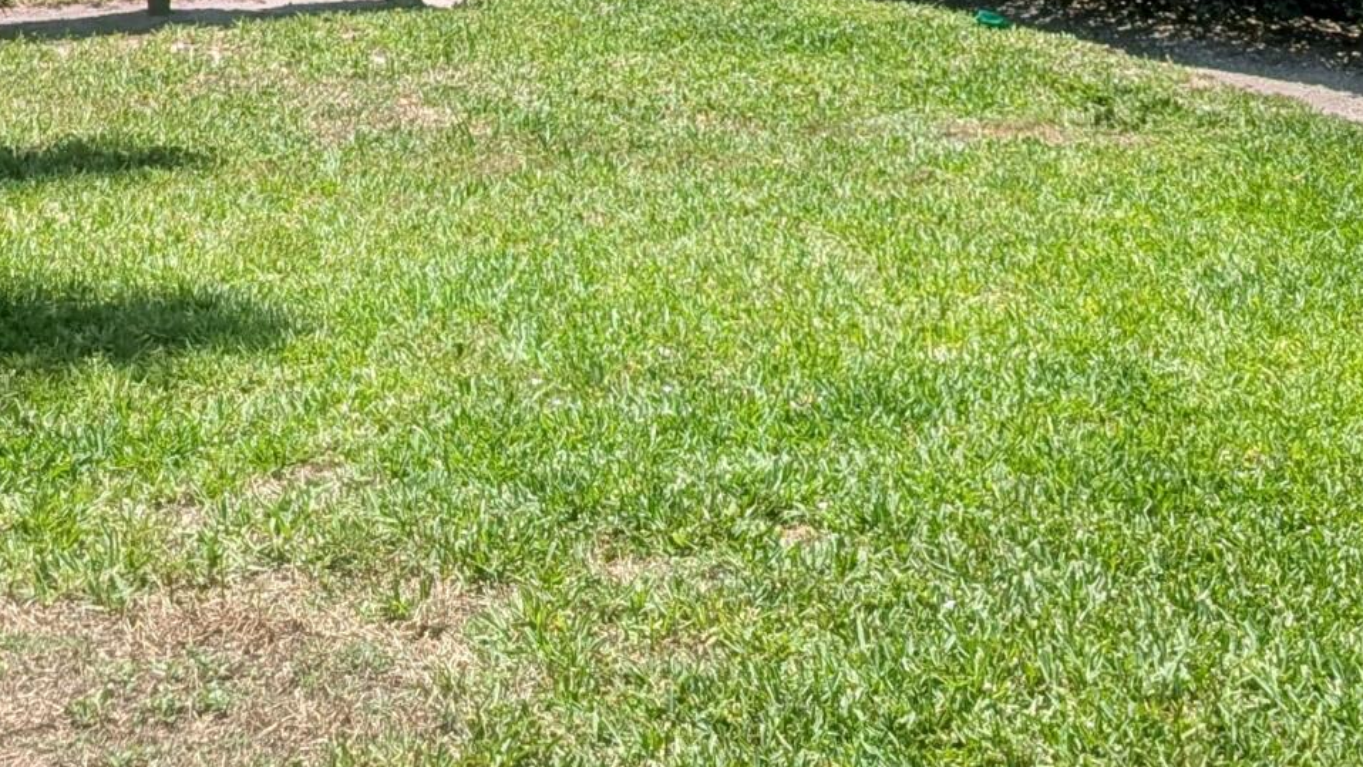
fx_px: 2964
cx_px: 645
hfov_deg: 25.9
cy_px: -359
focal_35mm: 82
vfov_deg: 13.9
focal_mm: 6.81
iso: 45
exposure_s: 1/2571
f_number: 1.85
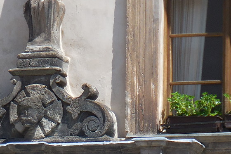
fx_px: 2842
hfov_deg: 4.7
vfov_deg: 3.1
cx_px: 33
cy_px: 166
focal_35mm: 443
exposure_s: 1/400
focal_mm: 26.8
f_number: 5.4
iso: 125
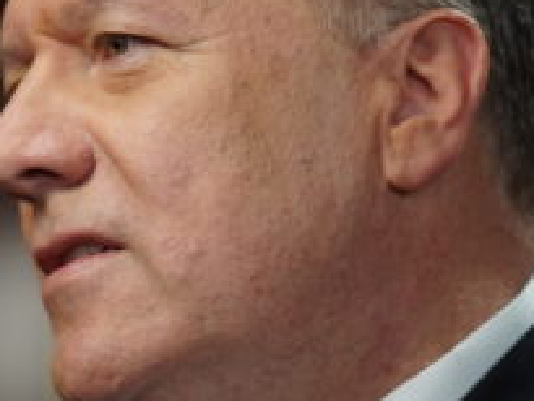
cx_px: 137
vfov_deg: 3.7
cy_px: 169
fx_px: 6159
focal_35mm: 399
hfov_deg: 5.0
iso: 1250
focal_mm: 200
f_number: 2.8
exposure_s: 1/250
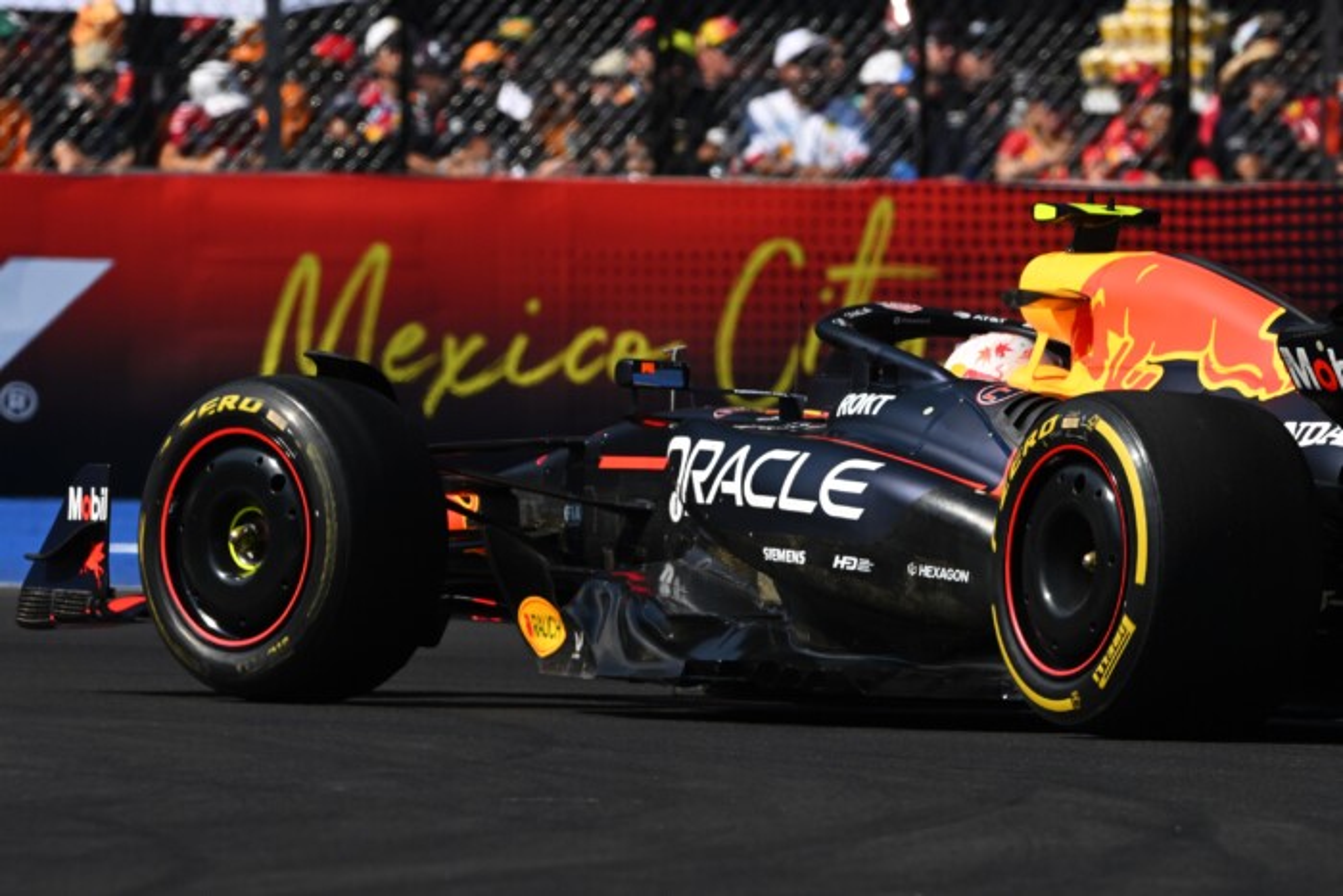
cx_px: 672
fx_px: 22387
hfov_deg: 3.4
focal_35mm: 600
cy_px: 448
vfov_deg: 2.3
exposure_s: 1/2000
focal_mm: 400
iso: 400
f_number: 8
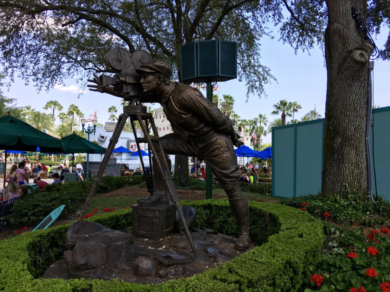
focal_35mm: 29
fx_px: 327
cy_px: 146
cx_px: 195
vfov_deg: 48.2
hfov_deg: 61.7
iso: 25
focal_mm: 4.15
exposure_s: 1/484
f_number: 2.2
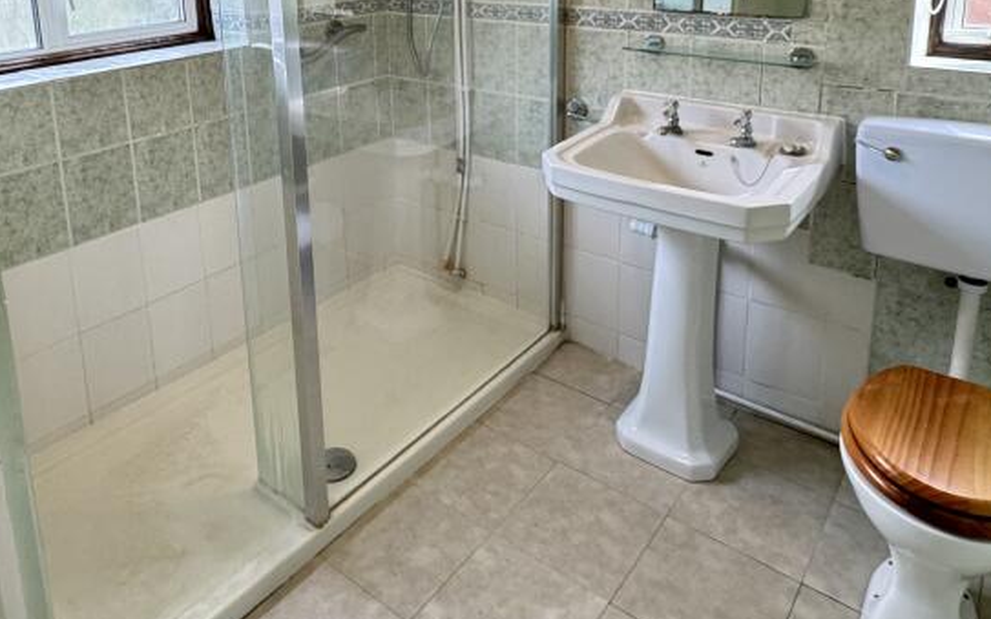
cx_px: 433
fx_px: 756
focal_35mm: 28
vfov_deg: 41.4
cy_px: 77
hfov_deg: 66.2
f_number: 2.2
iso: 200
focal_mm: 2.22
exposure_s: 1/100
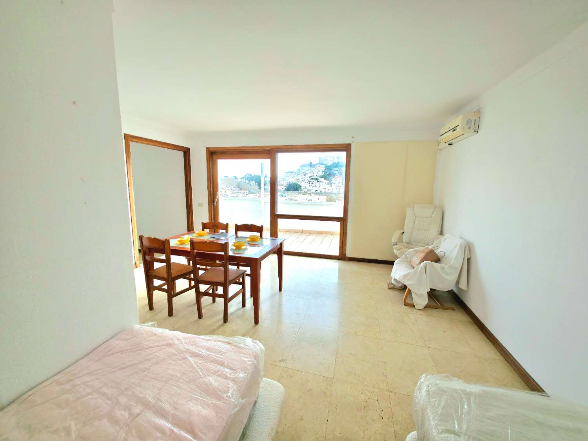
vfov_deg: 89.9
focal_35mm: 13
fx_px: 221
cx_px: 294
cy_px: 220
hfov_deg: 106.2
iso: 20
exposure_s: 1/417
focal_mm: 2.2
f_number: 1.9
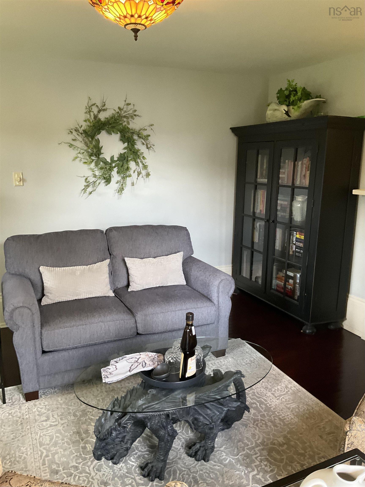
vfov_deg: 61.7
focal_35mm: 29
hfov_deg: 48.2
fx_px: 408
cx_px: 182
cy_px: 244
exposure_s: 1/60
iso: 200
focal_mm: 3
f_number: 1.8
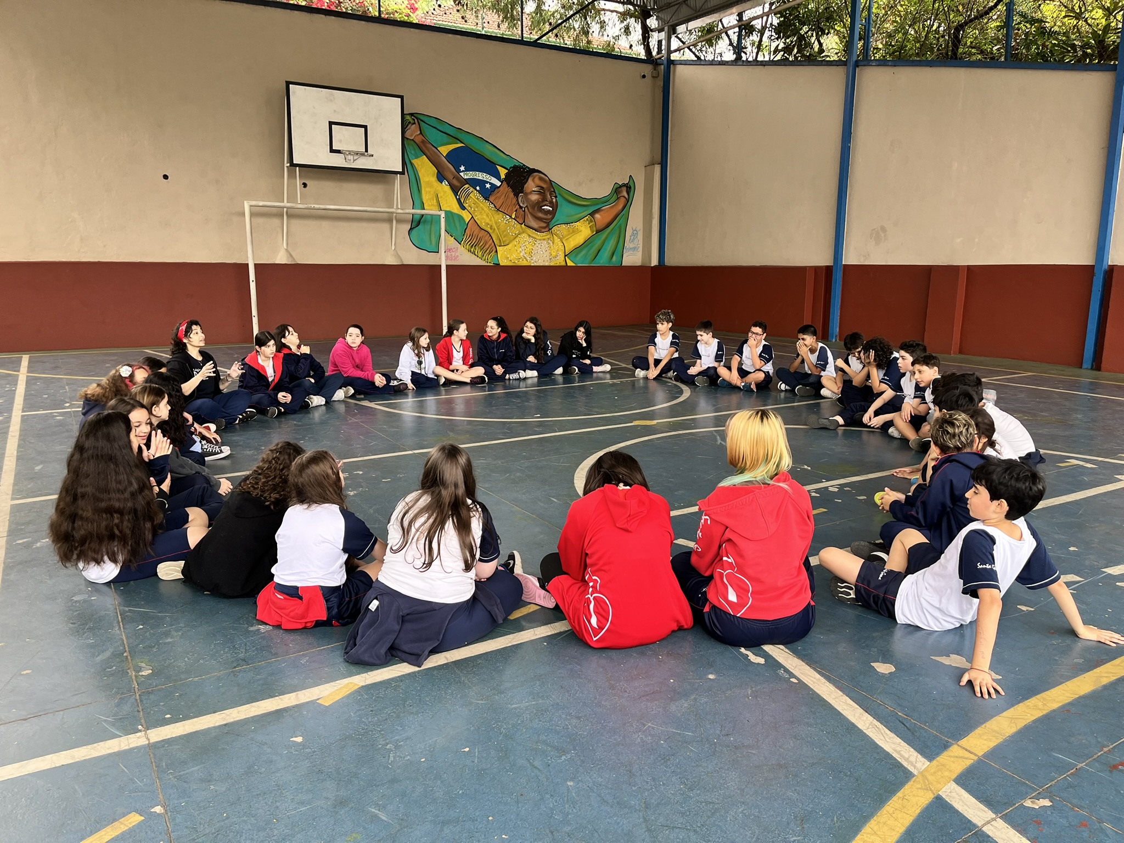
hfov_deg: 67.3
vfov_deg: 53.1
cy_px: 422
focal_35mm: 26
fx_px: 844
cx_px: 562
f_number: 1.6
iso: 64
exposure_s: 1/122
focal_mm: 5.1
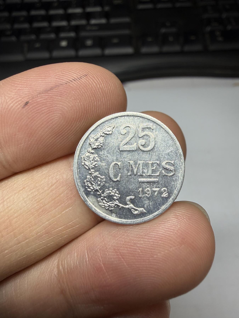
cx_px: 120
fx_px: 239
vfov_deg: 67.3
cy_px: 159
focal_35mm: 26
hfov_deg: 53.1
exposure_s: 1/121
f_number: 2.2
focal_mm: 2.22
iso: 64
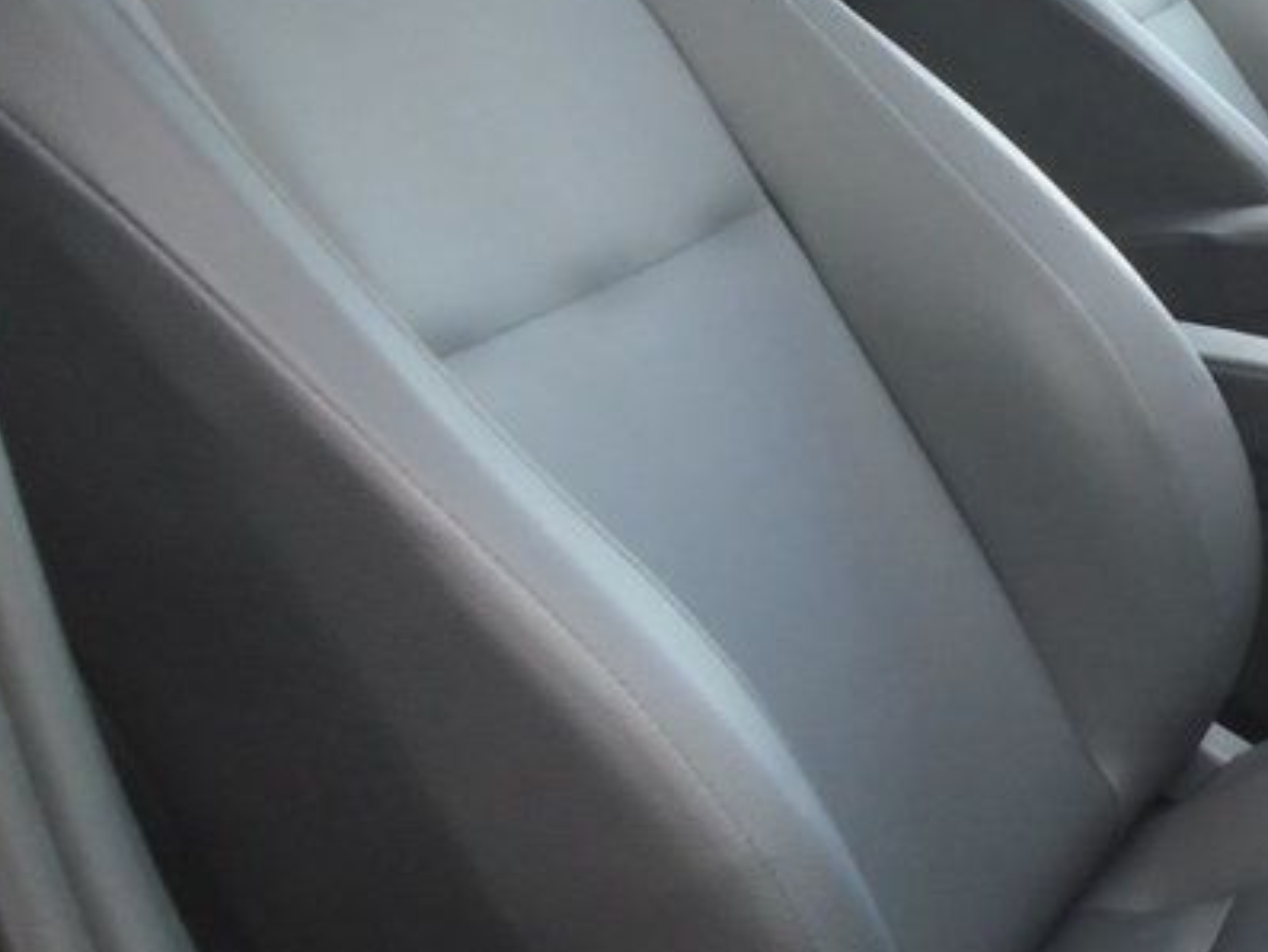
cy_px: 412
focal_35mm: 67
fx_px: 2455
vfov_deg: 21.9
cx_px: 1543
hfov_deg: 25.8
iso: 160
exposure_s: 1/30
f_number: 3.2
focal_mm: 4.6
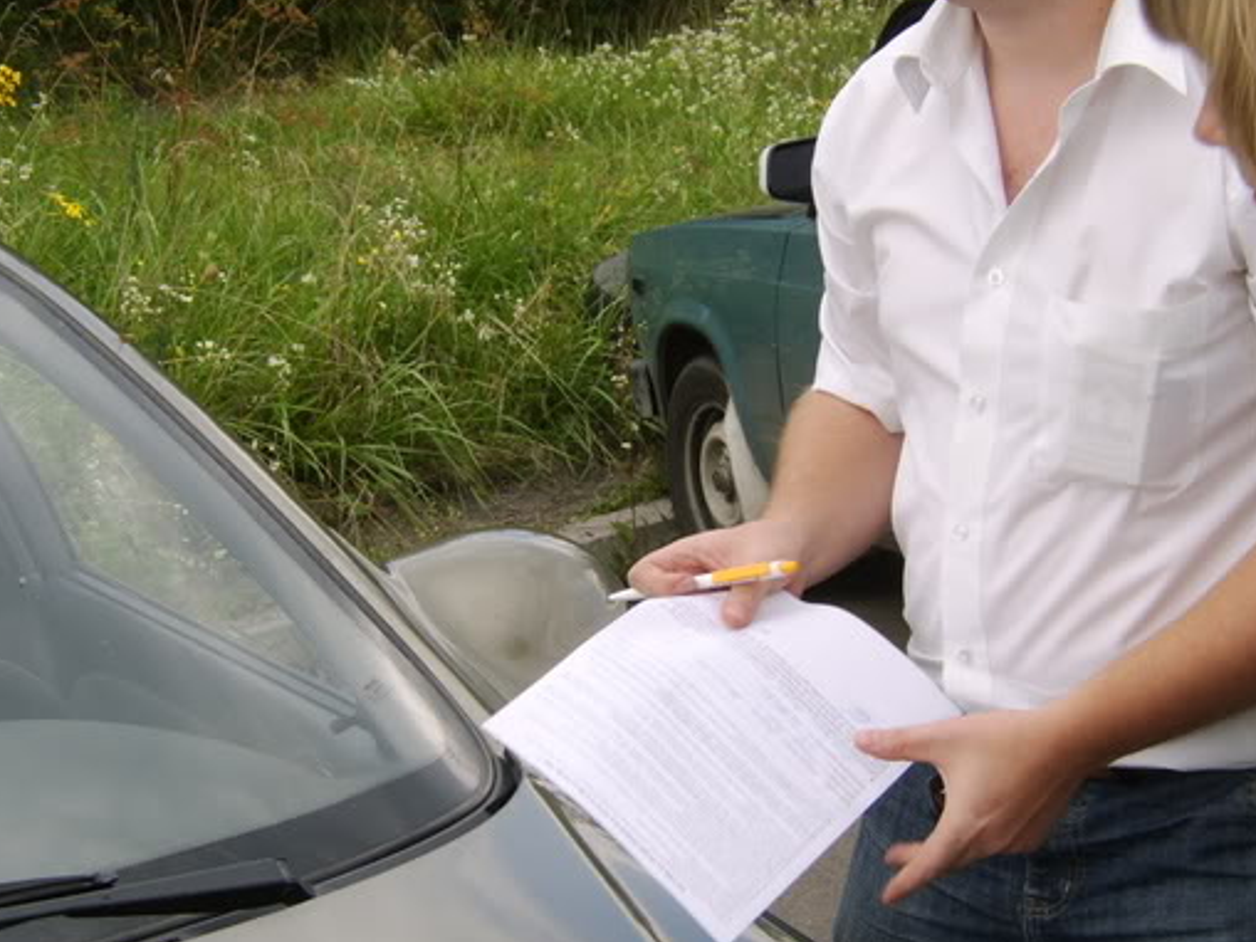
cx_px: 593
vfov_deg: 21.6
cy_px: 443
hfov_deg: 28.6
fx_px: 2467
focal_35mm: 68
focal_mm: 14.04
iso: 71
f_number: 4.9
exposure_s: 1/192
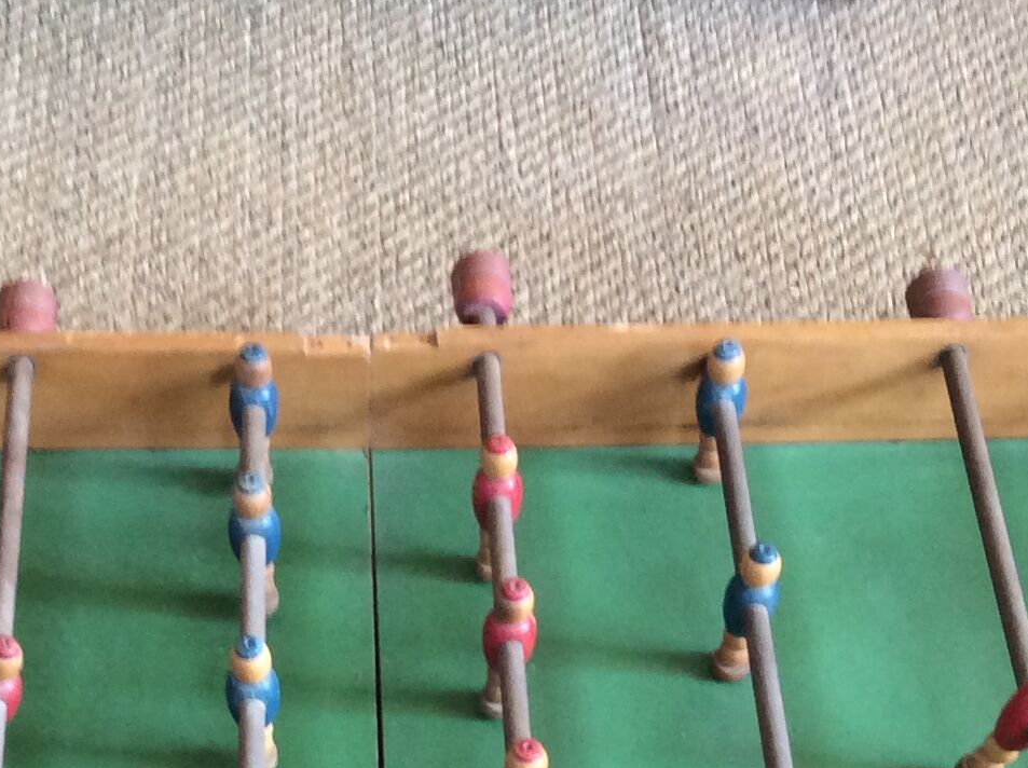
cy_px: 831
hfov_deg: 22.5
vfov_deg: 16.5
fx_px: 2580
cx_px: 354
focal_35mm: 87
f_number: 2.4
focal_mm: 3.3
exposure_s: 1/25
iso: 100
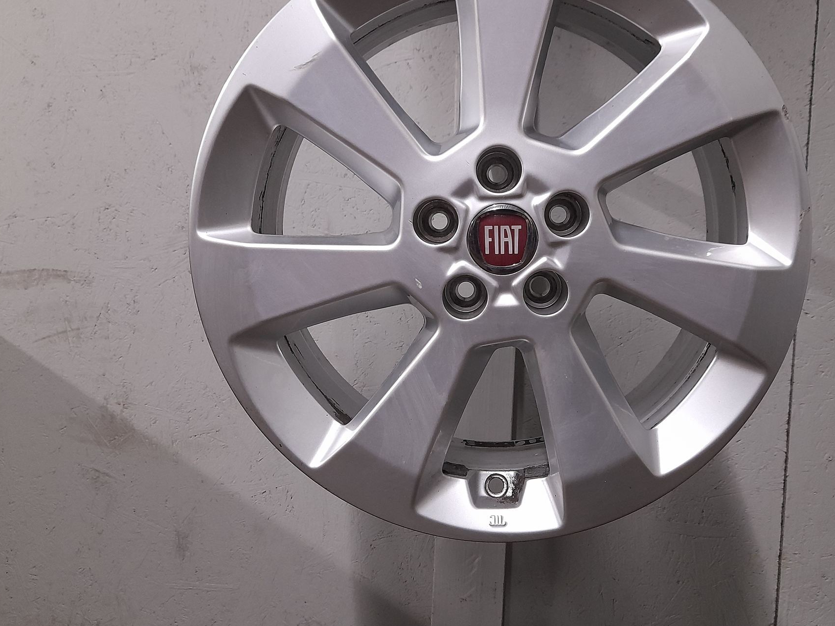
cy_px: 265
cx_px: 487
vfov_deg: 46.6
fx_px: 724
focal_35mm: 30
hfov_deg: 59.6
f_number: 2
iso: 400
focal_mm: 4.6
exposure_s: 1/33
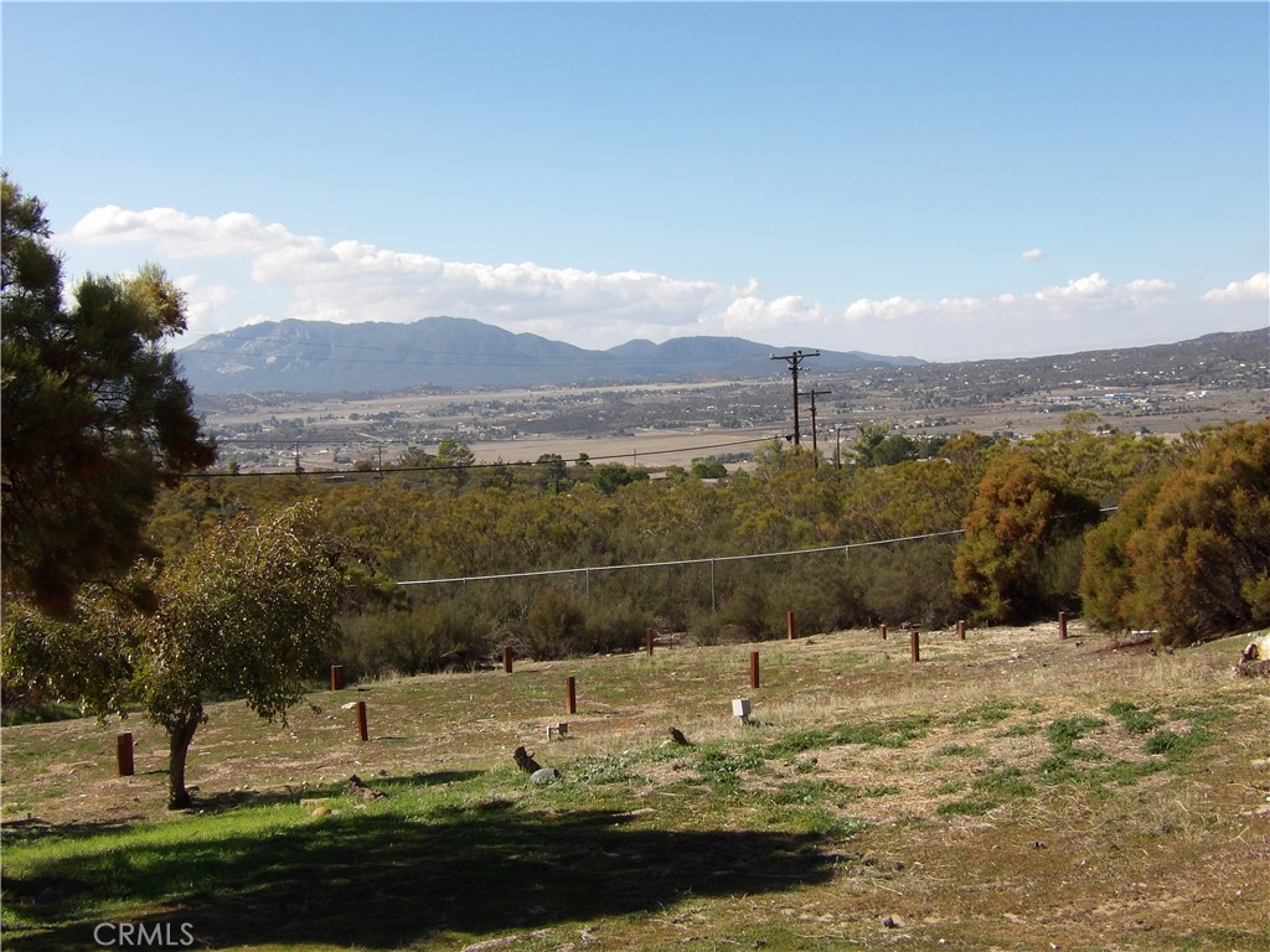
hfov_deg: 36.2
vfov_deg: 27.5
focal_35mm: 53
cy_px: 476
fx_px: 1944
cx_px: 635
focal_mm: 9.5
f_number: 7.8
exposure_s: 1/193
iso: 100
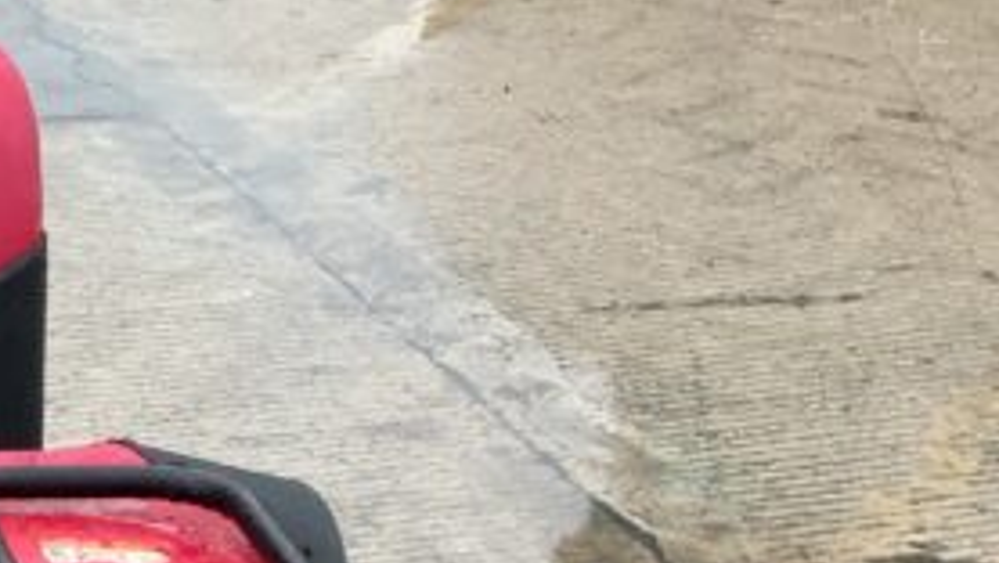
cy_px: 805
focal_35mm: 117
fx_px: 3100
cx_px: -379
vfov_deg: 10.1
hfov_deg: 17.0
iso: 40
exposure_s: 1/122
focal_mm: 3
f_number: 1.8
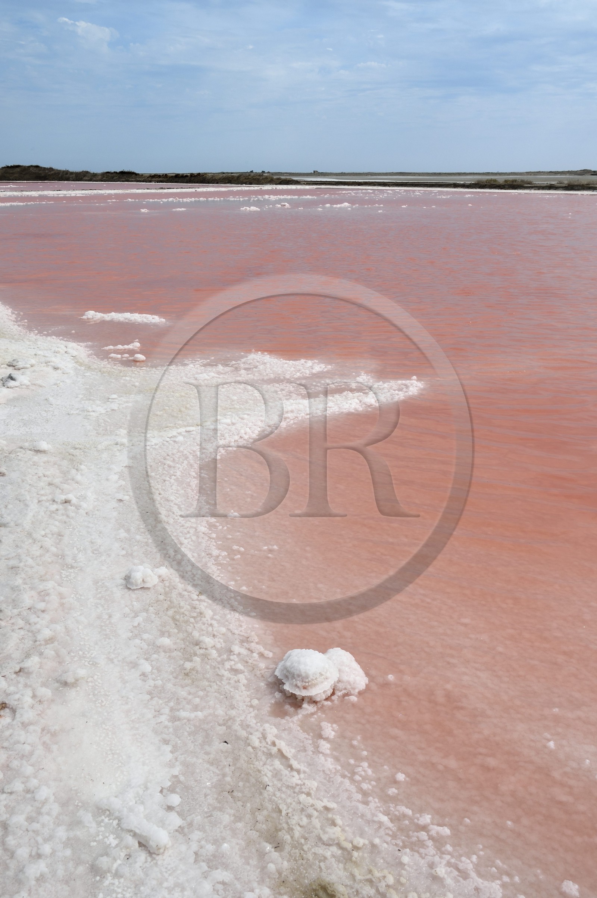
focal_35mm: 34
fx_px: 847
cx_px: 298
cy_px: 449
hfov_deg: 38.8
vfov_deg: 55.8
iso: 200
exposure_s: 1/320
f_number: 16
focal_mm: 34
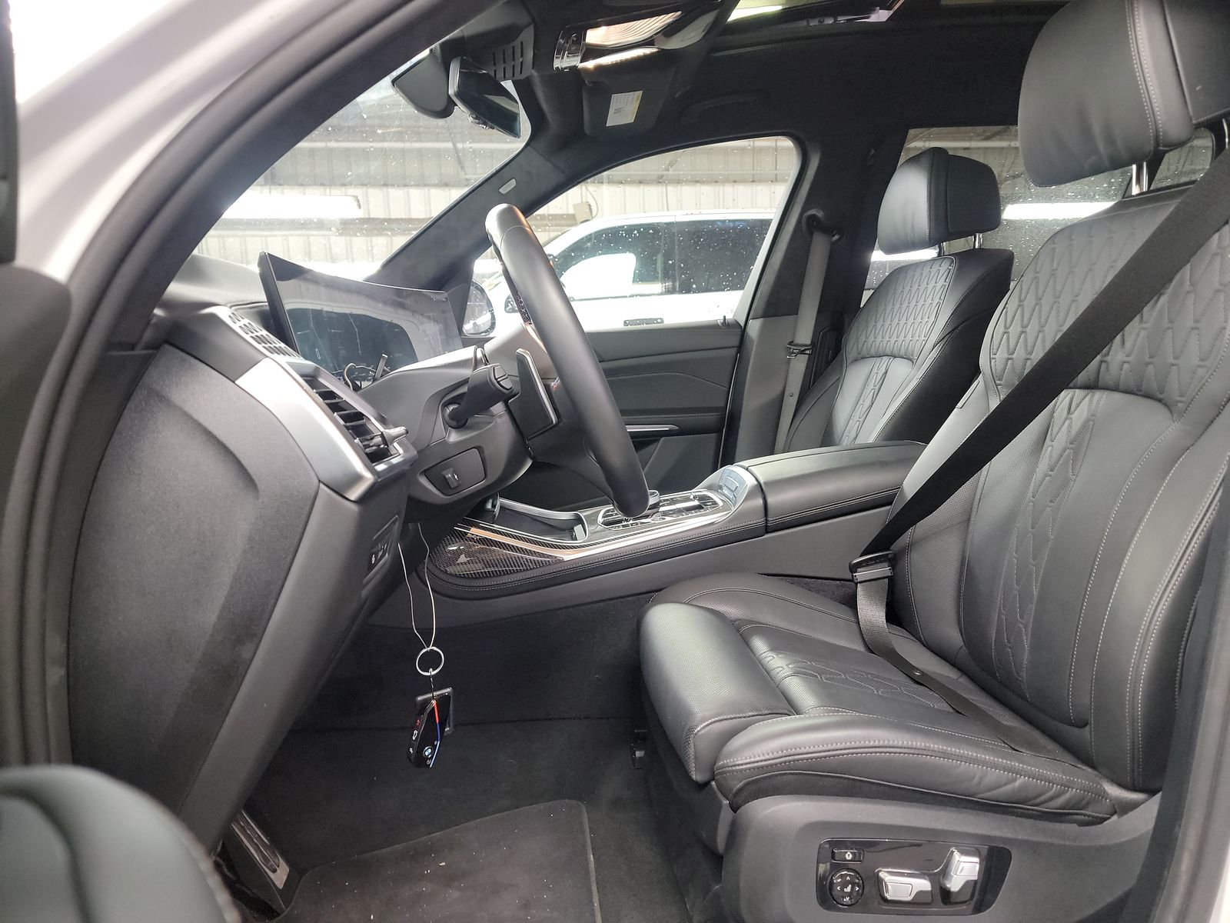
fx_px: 853
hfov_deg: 71.6
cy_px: 462
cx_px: 615
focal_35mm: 24
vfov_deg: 56.8
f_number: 1.8
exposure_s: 1/59
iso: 775
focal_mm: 6.7
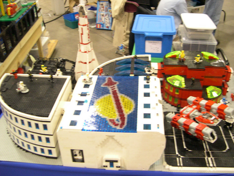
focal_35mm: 38
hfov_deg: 49.0
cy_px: 88
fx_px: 257
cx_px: 117
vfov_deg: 37.7
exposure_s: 1/13.8
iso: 400
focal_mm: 8
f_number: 2.8
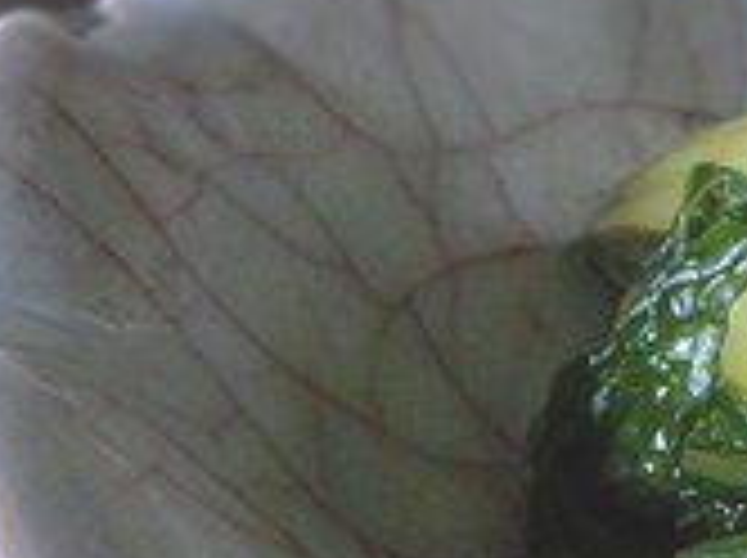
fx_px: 1767
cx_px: 850
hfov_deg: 22.4
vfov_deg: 17.9
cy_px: 320
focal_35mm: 82
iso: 800
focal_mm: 6.1
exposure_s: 1/25
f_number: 3.8
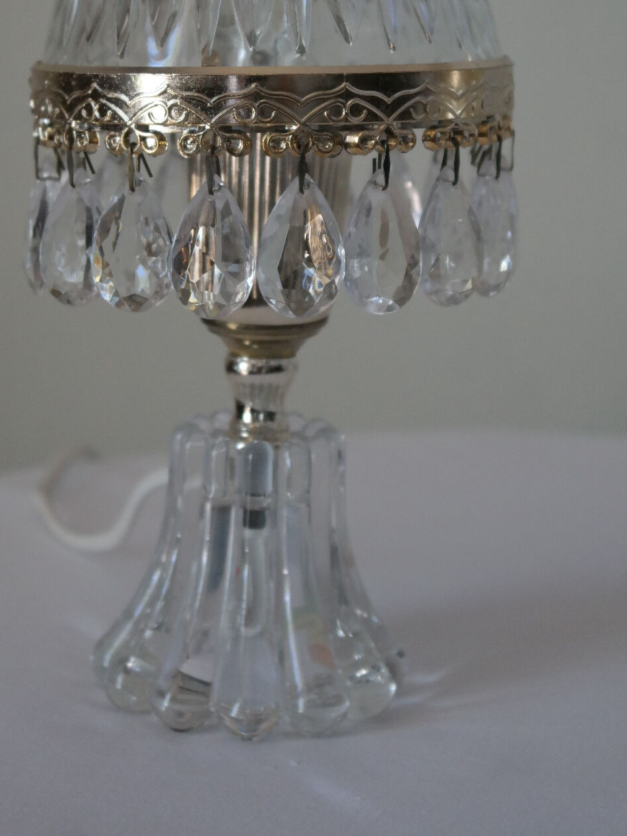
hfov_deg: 14.6
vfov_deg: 19.4
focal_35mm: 101
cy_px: 269
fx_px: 2440
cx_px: 281
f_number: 5.6
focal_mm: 50
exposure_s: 1/80
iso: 1600
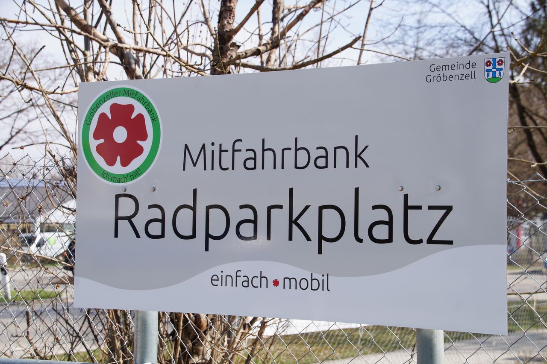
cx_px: 274
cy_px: 182
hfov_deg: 24.6
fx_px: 1253
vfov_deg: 16.5
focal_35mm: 82
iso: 100
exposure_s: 1/160
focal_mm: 55
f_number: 9
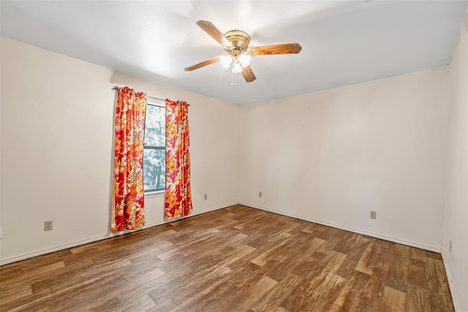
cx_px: 234
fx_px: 195
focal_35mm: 15
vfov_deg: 77.3
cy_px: 156
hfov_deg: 100.4
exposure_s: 1/2.5
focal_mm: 15
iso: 800
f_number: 8
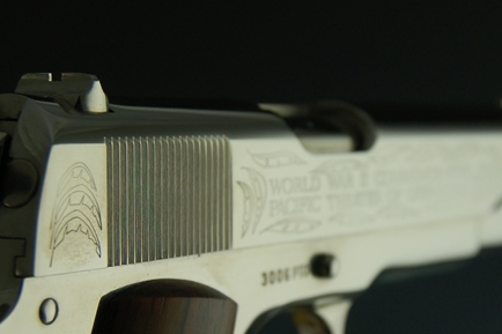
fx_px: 1520
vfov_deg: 12.5
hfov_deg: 18.7
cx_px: 353
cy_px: 227
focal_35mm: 109
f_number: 5.6
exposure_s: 1/125
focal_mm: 35
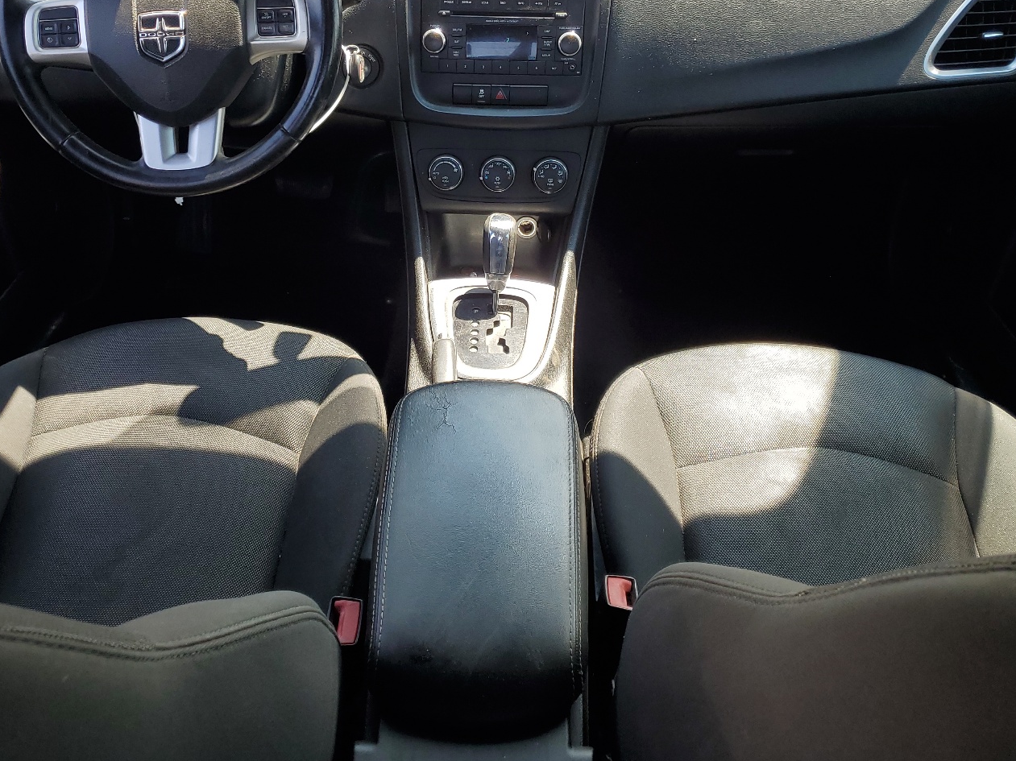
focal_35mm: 33
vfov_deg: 42.7
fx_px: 968
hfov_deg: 55.3
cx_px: 458
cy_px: 293
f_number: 1.5
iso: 50
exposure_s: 1/345
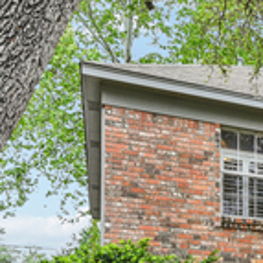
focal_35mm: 61
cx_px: 417
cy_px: 201
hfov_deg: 22.1
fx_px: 524
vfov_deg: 27.7
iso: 400
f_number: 8
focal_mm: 16
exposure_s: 1/200
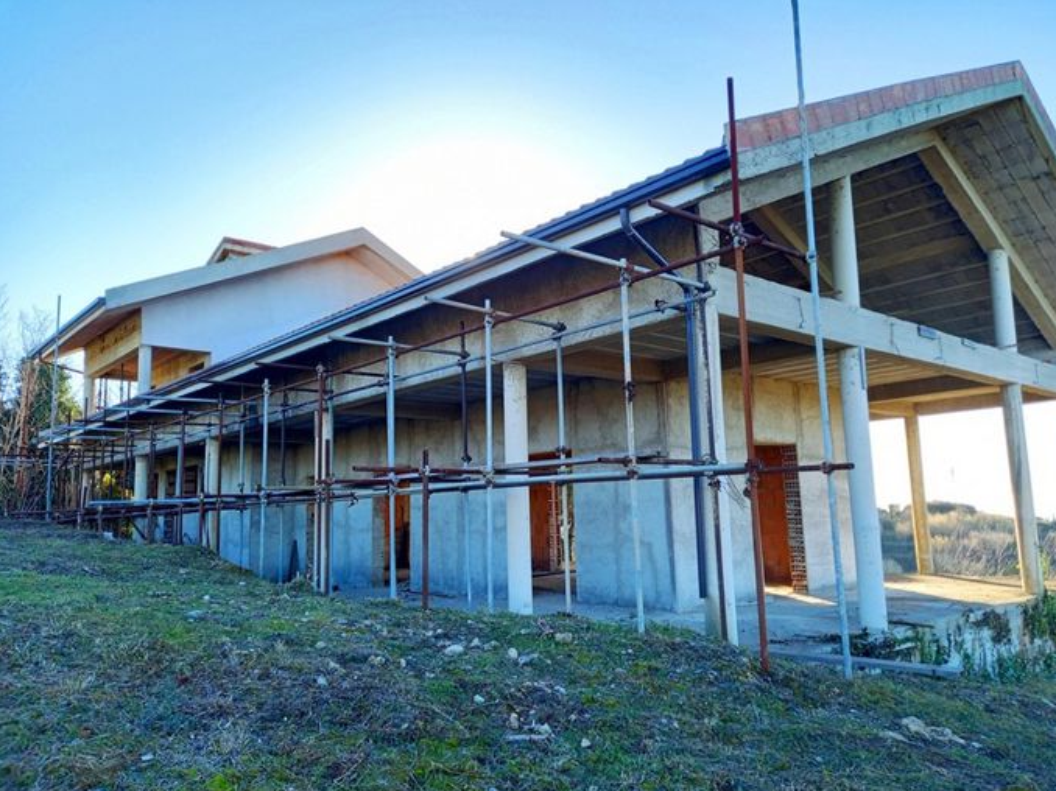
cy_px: 408
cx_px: 546
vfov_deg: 53.0
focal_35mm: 26
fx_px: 793
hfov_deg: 67.3
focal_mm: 4.6
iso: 40
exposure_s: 1/119
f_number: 2
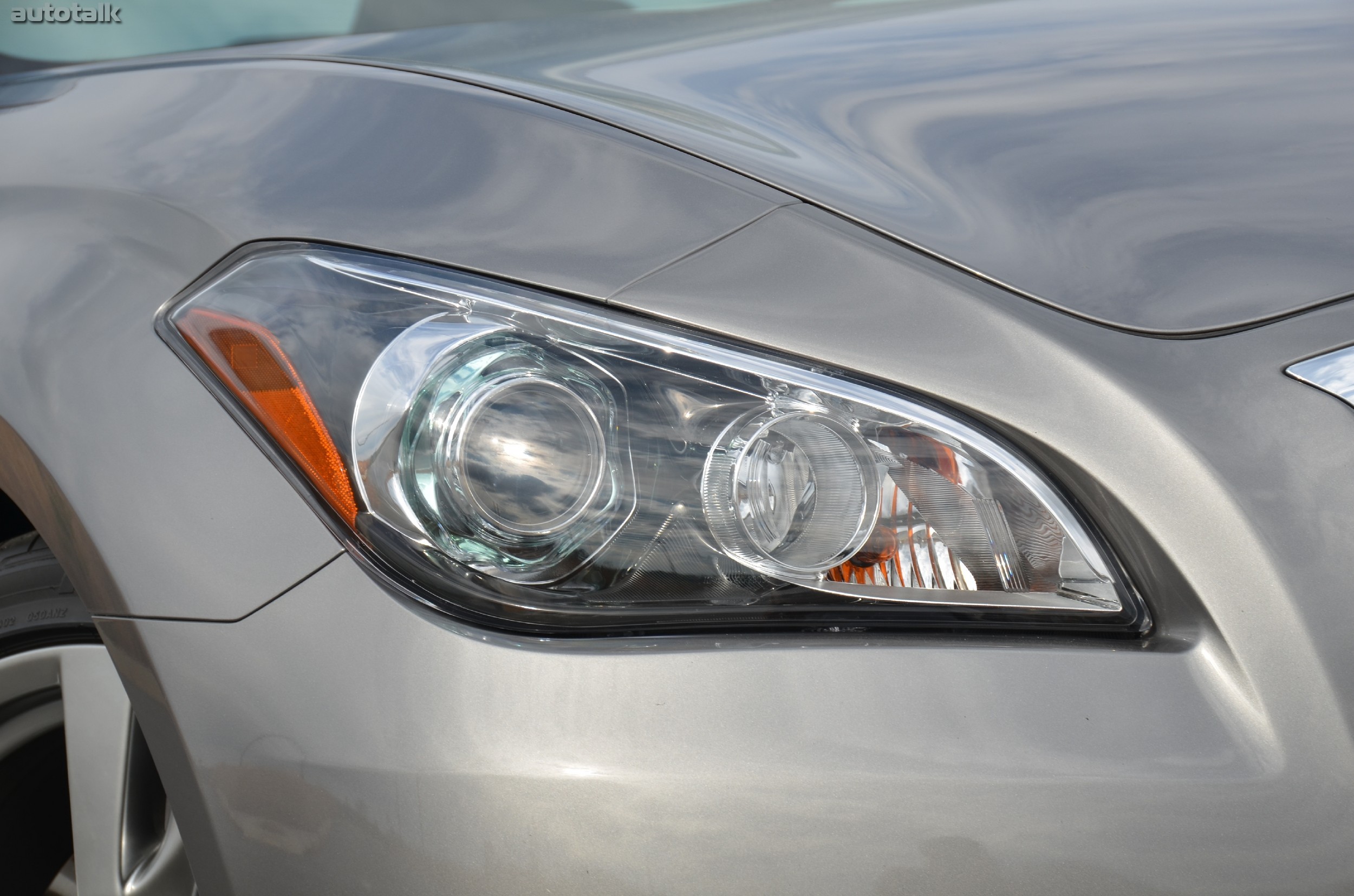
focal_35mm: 112
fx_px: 4223
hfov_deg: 18.2
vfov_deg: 12.1
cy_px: 448
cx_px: 677
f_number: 8
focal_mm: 75
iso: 100
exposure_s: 1/250
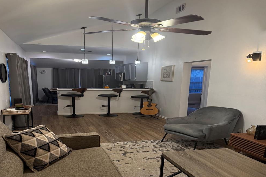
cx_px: 128
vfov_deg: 49.4
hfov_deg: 69.4
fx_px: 192
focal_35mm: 26
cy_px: 98
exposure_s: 1/120
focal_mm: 6.76
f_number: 1.78
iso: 250
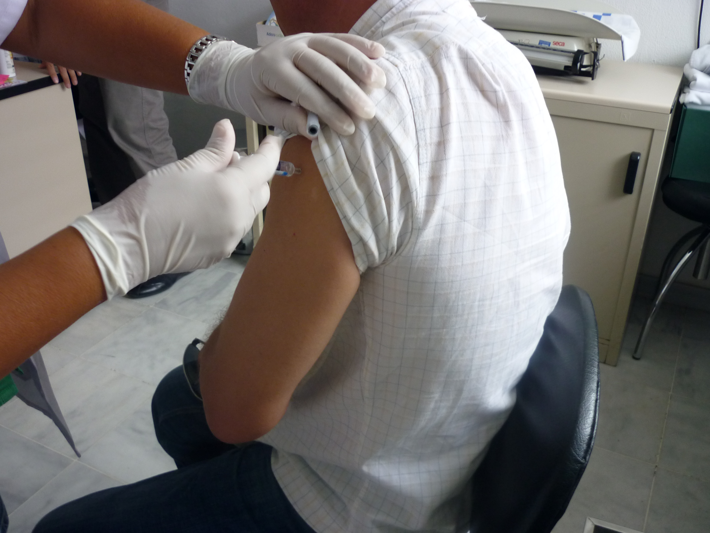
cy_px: 266
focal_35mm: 33
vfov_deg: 42.9
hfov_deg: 55.4
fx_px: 677
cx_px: 355
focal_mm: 5.5
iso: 160
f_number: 2.8
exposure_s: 1/30
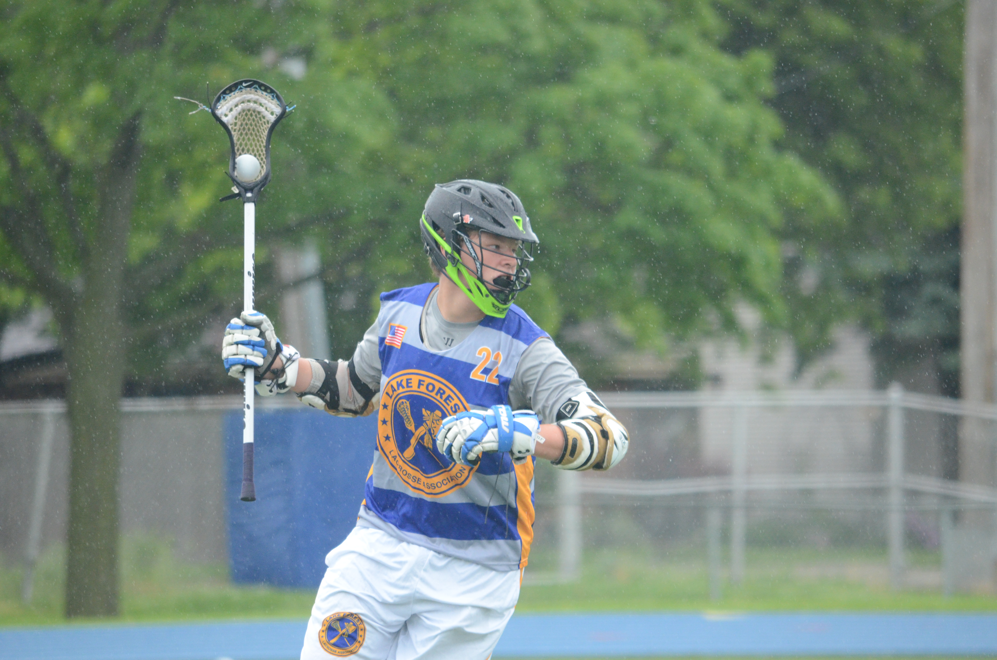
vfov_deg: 3.4
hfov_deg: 5.1
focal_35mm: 405
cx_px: 498
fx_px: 11193
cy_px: 330
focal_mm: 270
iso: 2000
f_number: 5.6
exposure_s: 1/1000
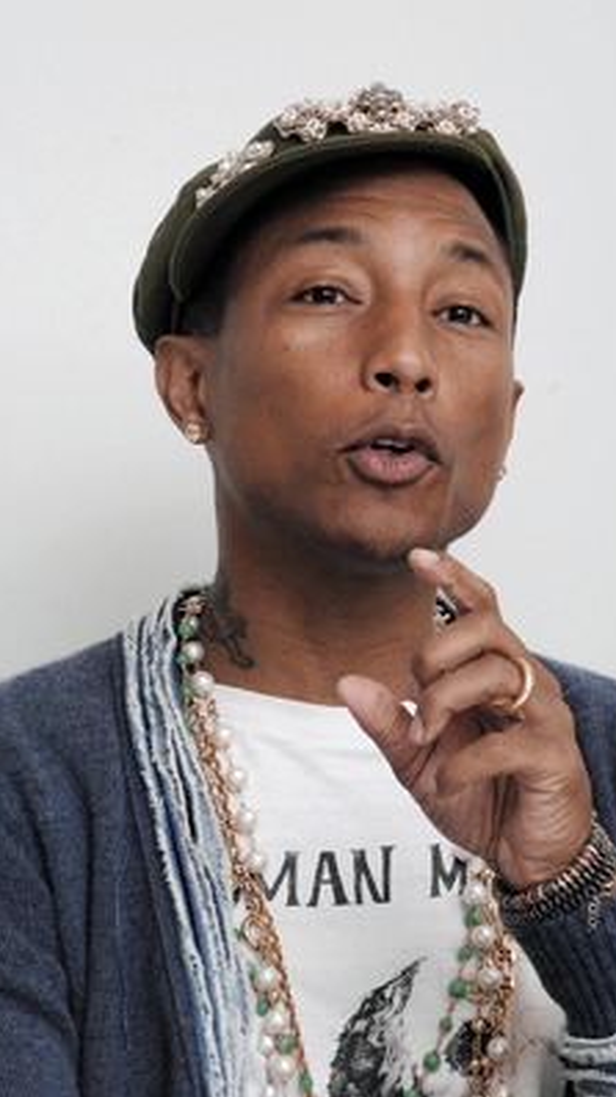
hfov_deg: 5.9
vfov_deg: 10.5
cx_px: 365
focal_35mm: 206
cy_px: 550
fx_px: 5988
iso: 800
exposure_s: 1/160
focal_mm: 130
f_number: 13
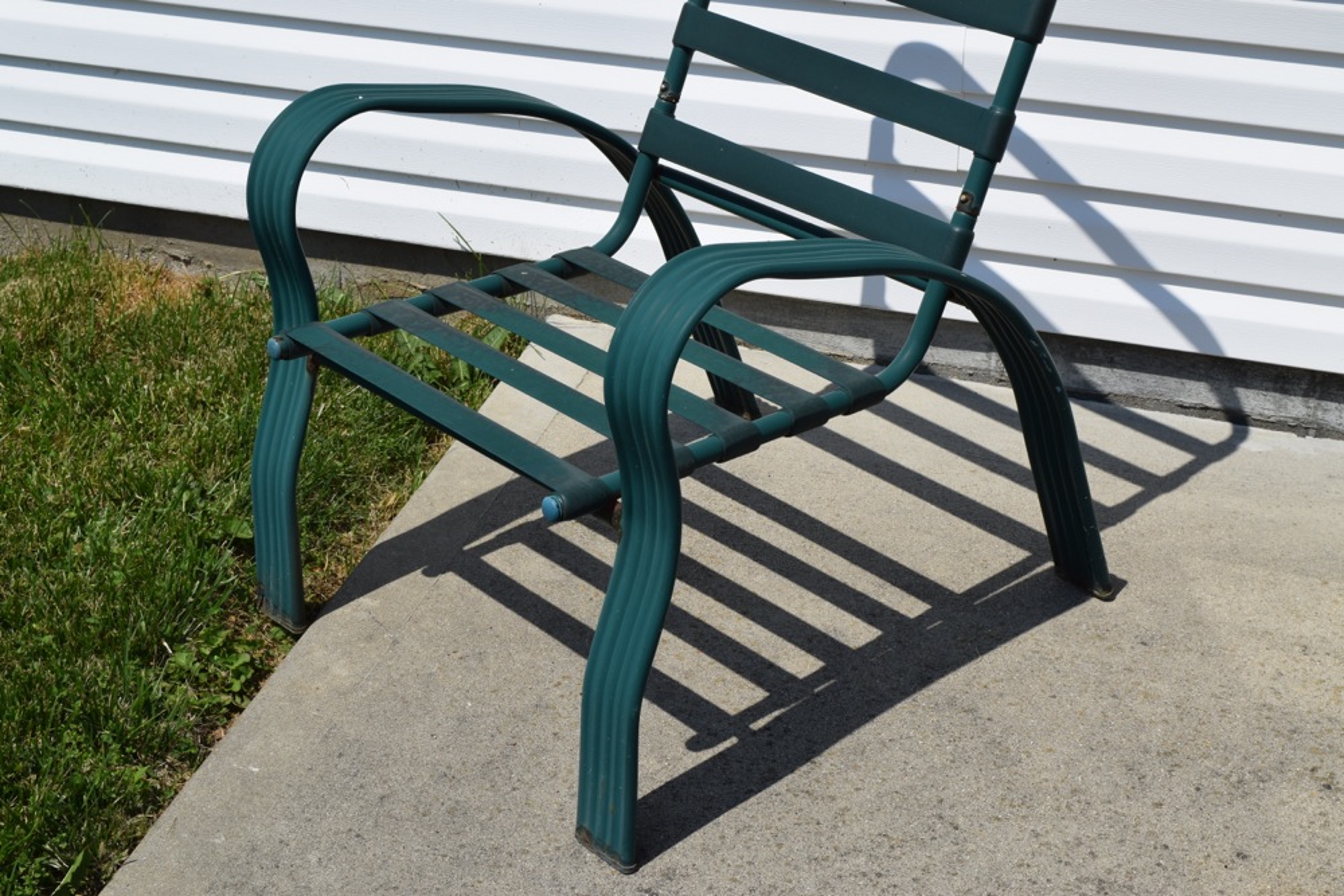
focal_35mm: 63
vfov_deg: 21.6
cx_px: 672
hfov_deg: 31.9
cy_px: 448
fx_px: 2352
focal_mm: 42
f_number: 11
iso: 200
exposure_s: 1/500
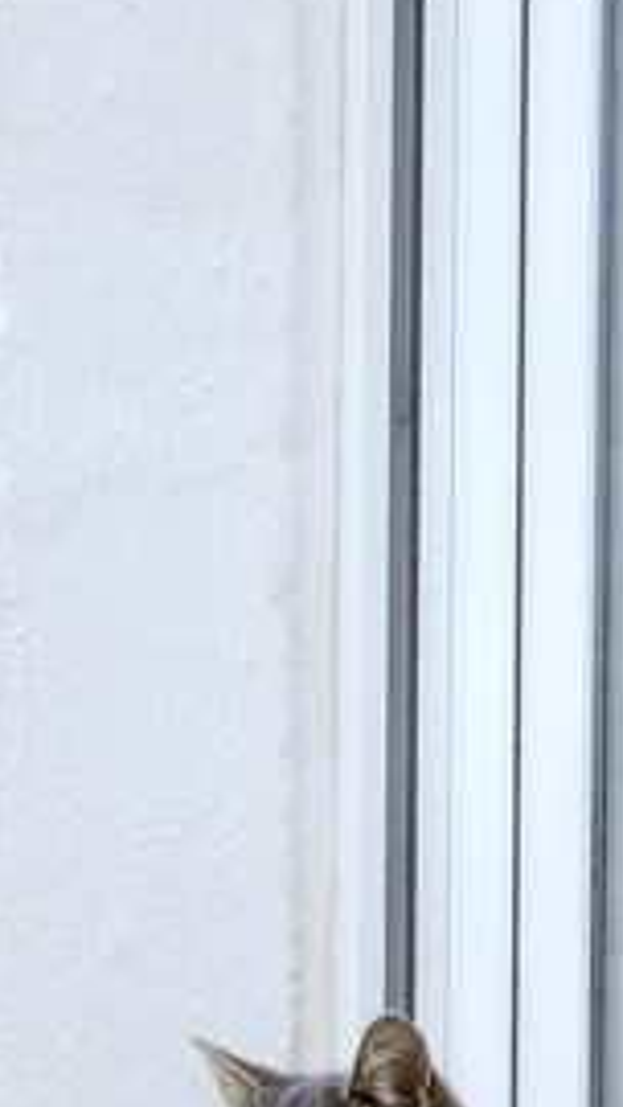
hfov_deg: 1.0
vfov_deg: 1.7
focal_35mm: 1239
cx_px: -197
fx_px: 36364
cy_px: 2726
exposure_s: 1/200
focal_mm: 200
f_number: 8
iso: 200
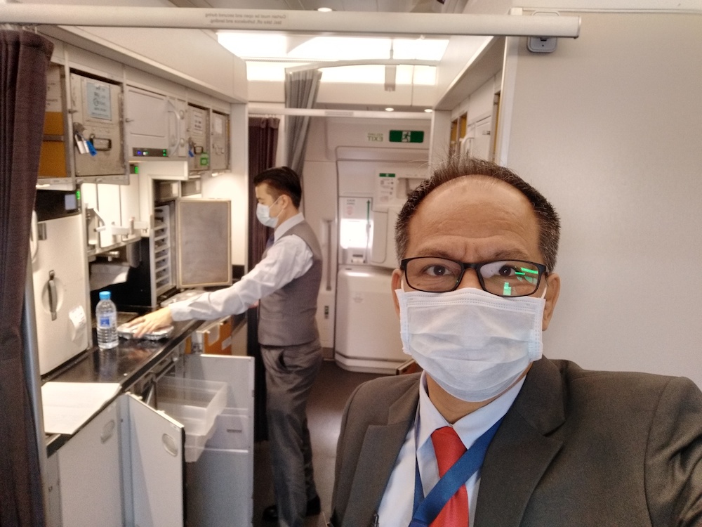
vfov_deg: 48.2
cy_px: 264
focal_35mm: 29
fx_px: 588
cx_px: 351
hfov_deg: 61.7
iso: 154
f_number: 2
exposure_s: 1/33.3
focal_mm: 3.82
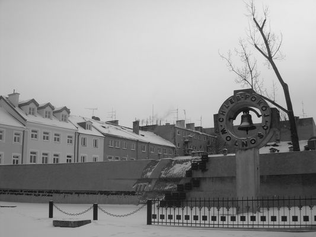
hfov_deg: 49.0
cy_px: 118
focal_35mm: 38
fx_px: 347
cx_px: 158
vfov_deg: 37.7
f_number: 4.6
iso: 50
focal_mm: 6.3
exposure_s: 1/354
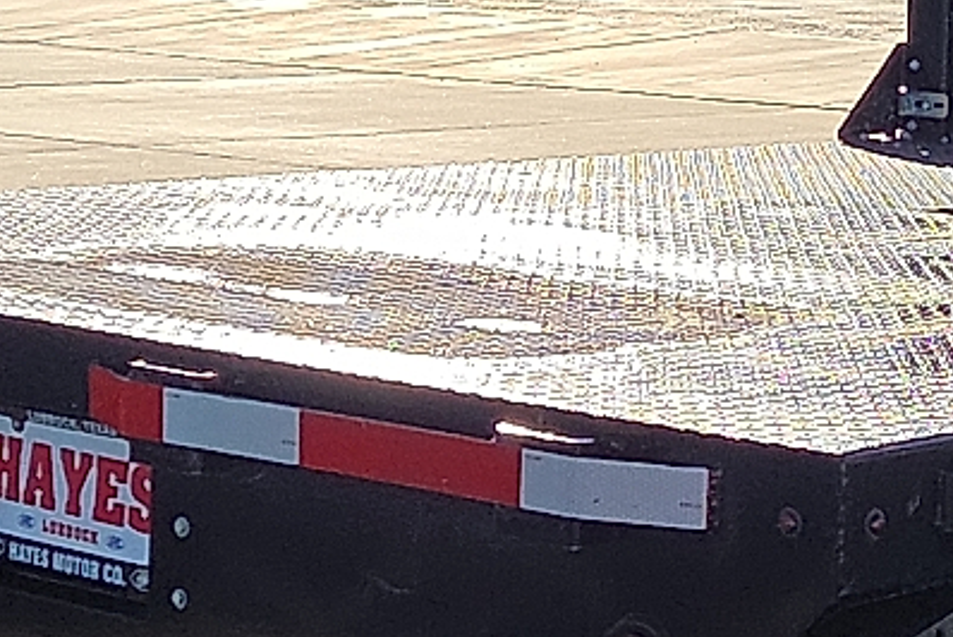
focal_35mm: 142
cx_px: 1032
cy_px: 386
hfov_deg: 14.1
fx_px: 3762
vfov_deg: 9.7
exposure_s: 1/5000
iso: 25
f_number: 1.8
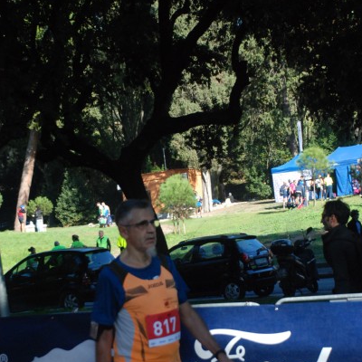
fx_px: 1088
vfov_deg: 18.8
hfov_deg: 18.9
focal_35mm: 92
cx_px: 181
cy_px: 252
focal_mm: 48
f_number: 4.8
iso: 1000
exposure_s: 1/1250
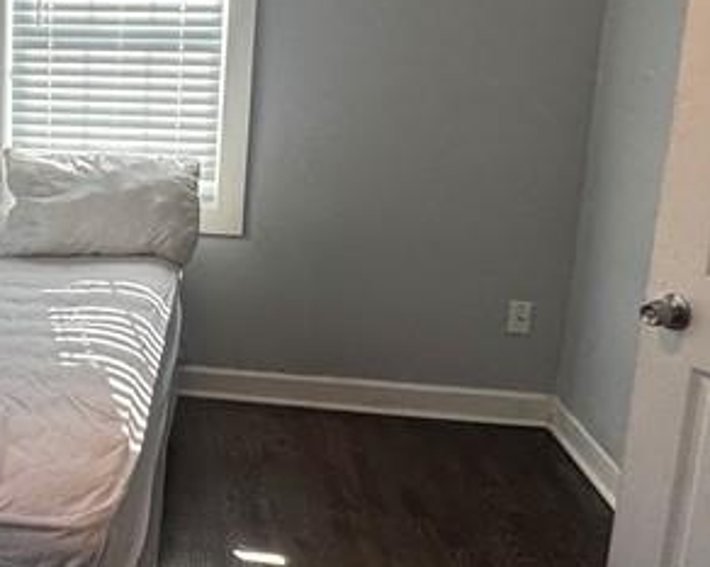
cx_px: -7
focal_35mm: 48
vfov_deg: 31.2
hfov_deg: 35.0
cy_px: 202
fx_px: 1008
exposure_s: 1/120
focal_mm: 2.22
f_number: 2.2
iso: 125
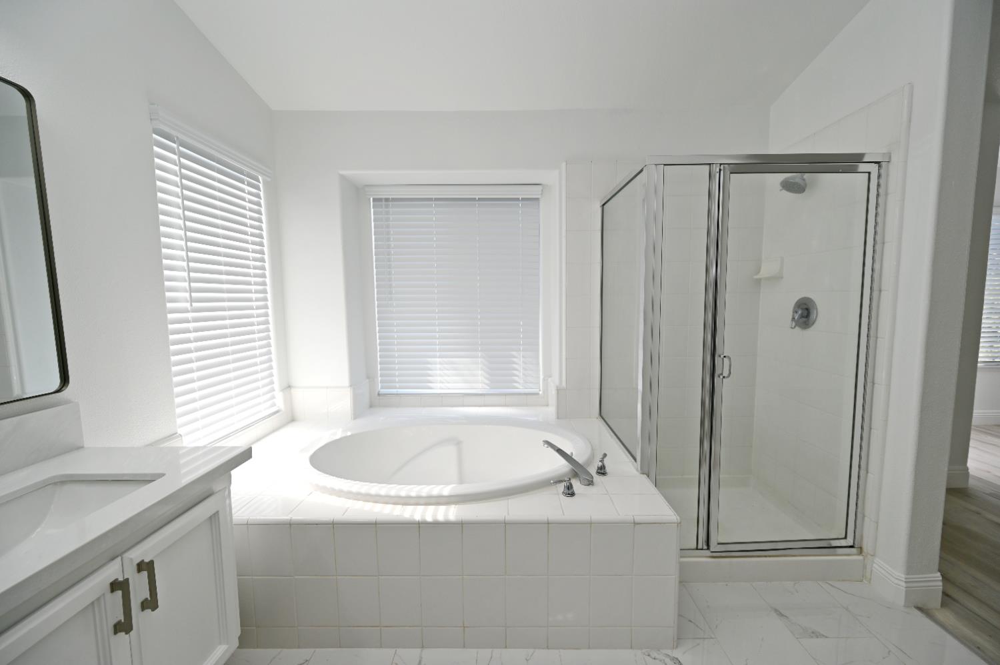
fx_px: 389
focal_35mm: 14
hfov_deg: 104.3
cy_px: 332
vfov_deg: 81.1
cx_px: 500
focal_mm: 14
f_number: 5.6
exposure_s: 1/125
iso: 110
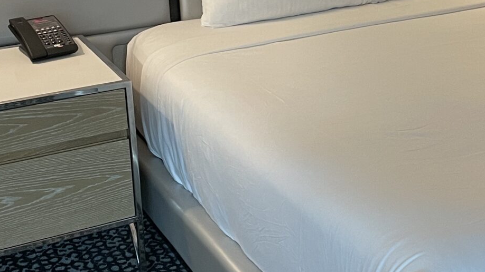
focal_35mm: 79
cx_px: 361
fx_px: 1016
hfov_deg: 26.5
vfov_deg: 15.2
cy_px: 54
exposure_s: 1/60
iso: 125
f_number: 1.6
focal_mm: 4.2
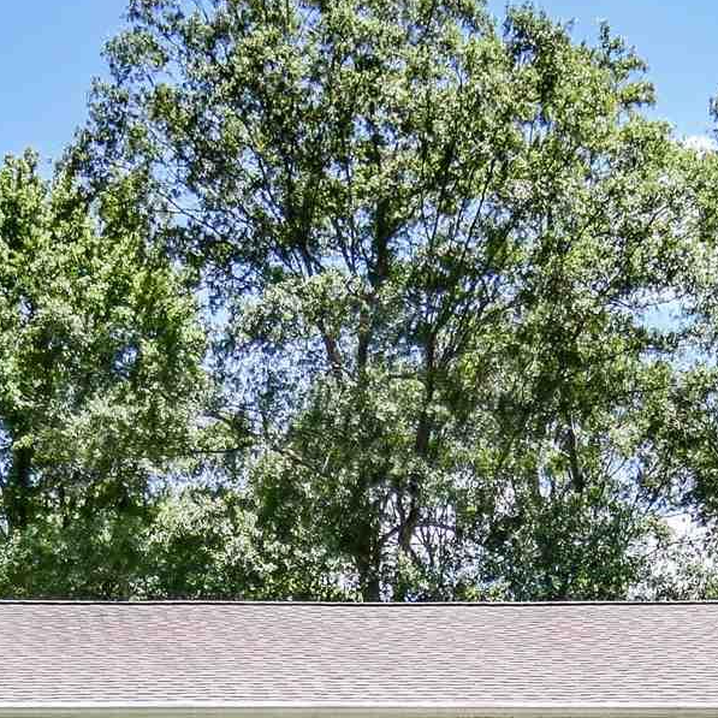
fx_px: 1694
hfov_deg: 23.9
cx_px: 379
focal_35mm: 72
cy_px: 1025
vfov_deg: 20.9
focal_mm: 11
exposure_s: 1/1250
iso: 160
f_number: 2.8
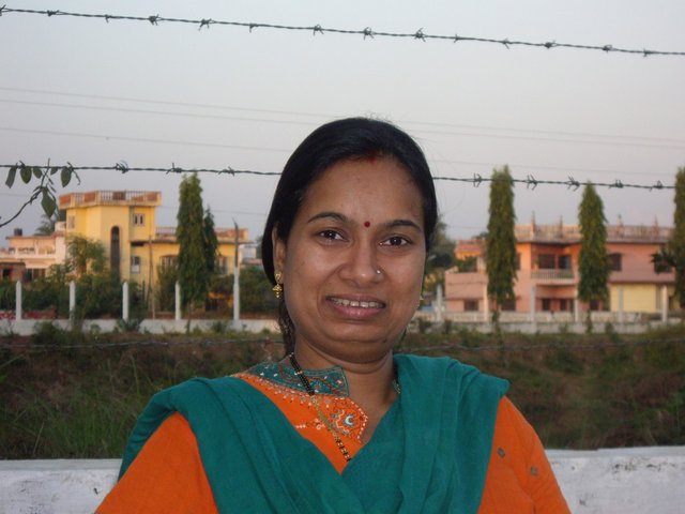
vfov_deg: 13.0
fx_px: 2256
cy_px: 257
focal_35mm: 114
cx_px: 342
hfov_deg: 17.3
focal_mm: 18.6
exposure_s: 1/160
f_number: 5.2
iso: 200
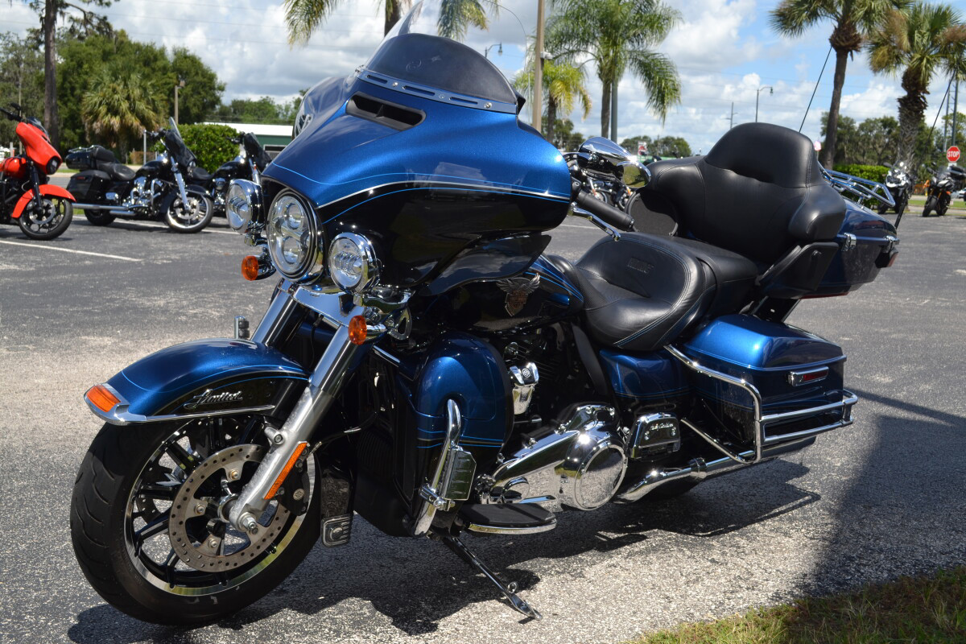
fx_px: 1046
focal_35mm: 39
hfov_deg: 49.6
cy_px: 322
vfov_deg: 34.2
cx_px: 483
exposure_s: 1/200
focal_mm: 26
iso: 100
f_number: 9
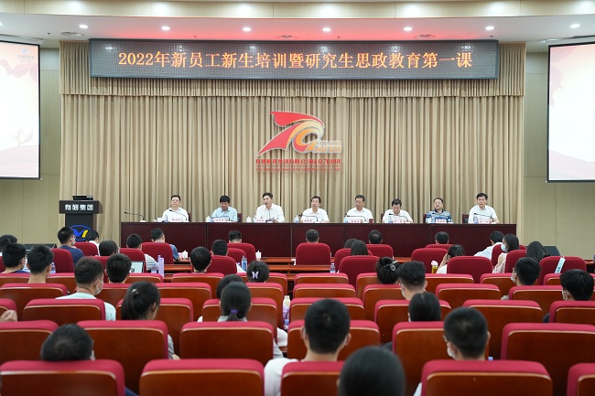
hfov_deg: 41.1
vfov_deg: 28.1
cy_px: 198
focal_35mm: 48
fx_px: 793
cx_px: 298
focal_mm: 48
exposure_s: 1/80
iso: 1600
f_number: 3.2
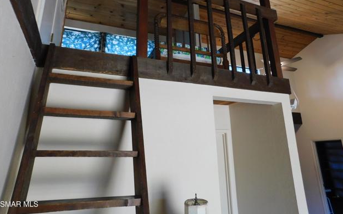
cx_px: 170
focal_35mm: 25
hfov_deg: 72.5
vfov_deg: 48.9
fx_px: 234
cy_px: 85
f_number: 3
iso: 220
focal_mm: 4
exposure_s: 1/30
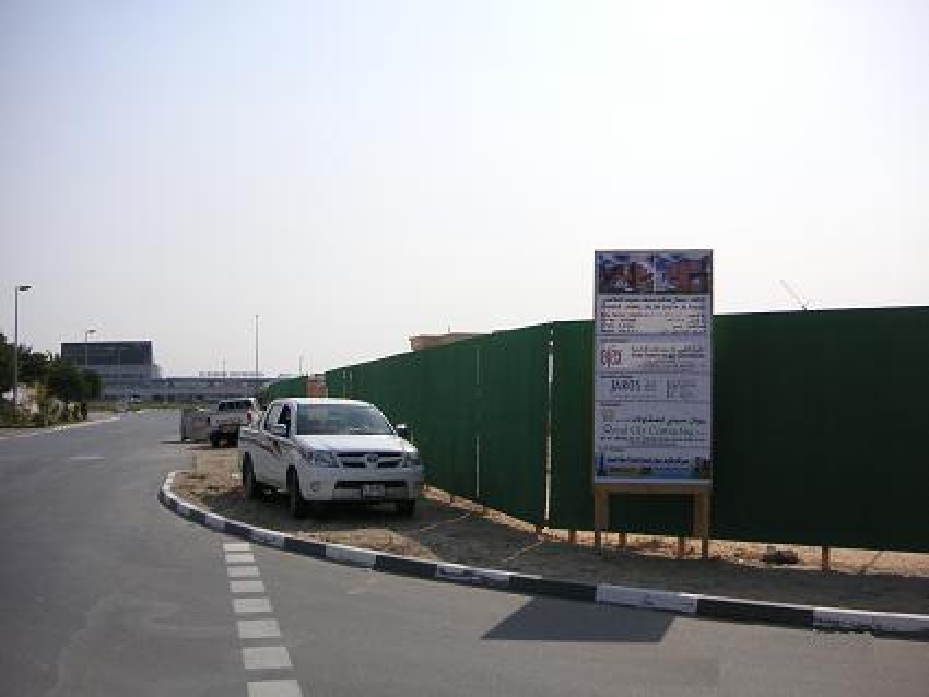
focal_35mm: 37
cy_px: 348
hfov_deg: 50.1
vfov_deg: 38.7
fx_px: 993
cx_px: 464
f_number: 6.7
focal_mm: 6.1
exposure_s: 1/350
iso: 50
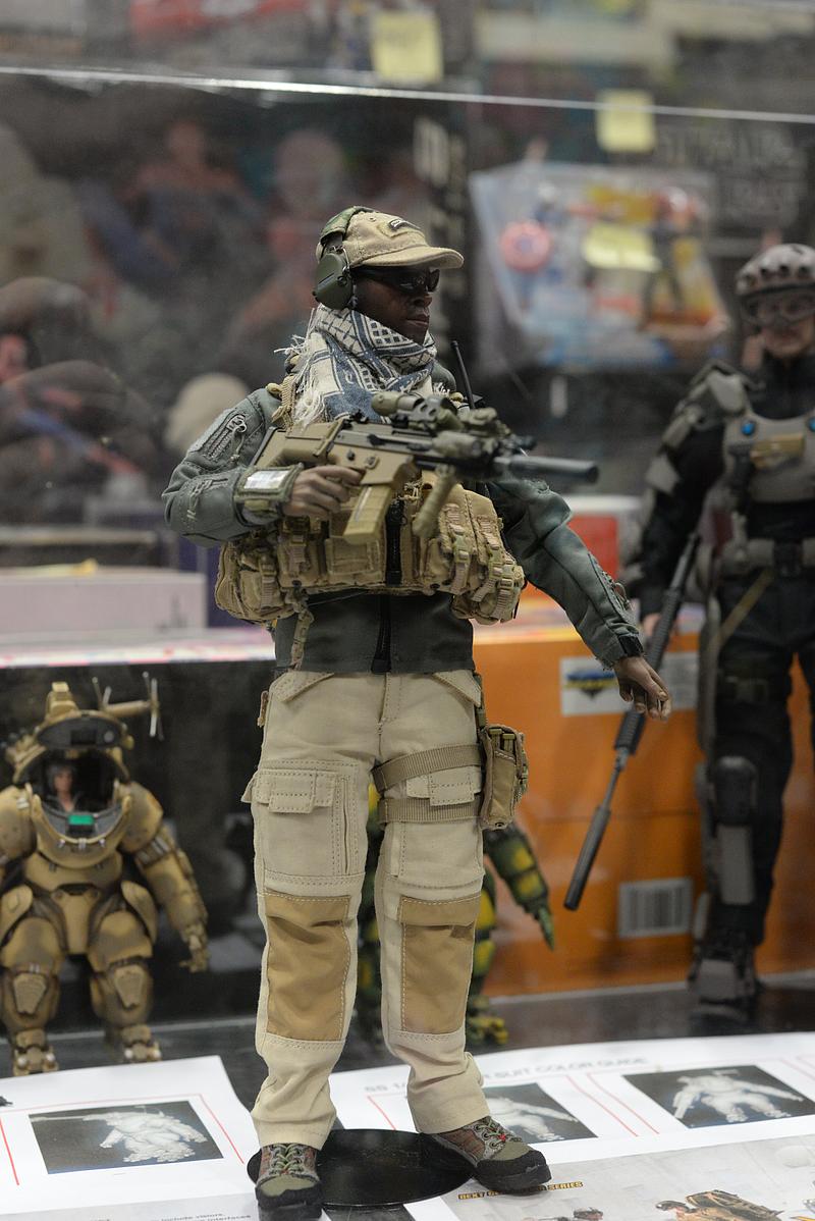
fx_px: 1696
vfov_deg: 39.6
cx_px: 408
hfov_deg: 27.0
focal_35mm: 50
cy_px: 610
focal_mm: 50
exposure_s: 1/100
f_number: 5.6
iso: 3200
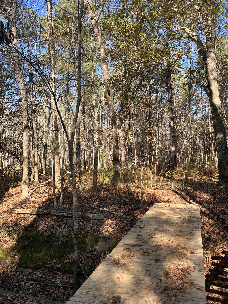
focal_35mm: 26
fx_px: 228
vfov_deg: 67.3
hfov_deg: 53.1
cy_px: 152
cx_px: 114
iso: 50
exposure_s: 1/520
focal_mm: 5.1
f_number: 1.6
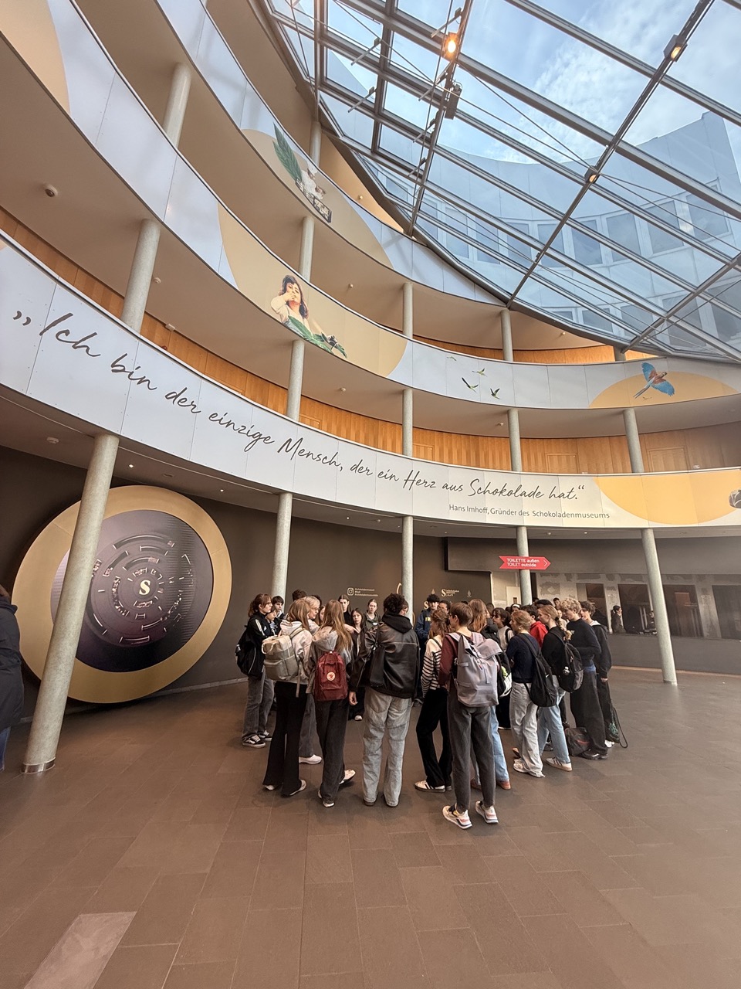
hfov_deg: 85.7
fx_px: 400
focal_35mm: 14
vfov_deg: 102.1
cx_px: 370
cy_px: 494
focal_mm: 2.22
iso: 125
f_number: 2.2
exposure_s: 1/125
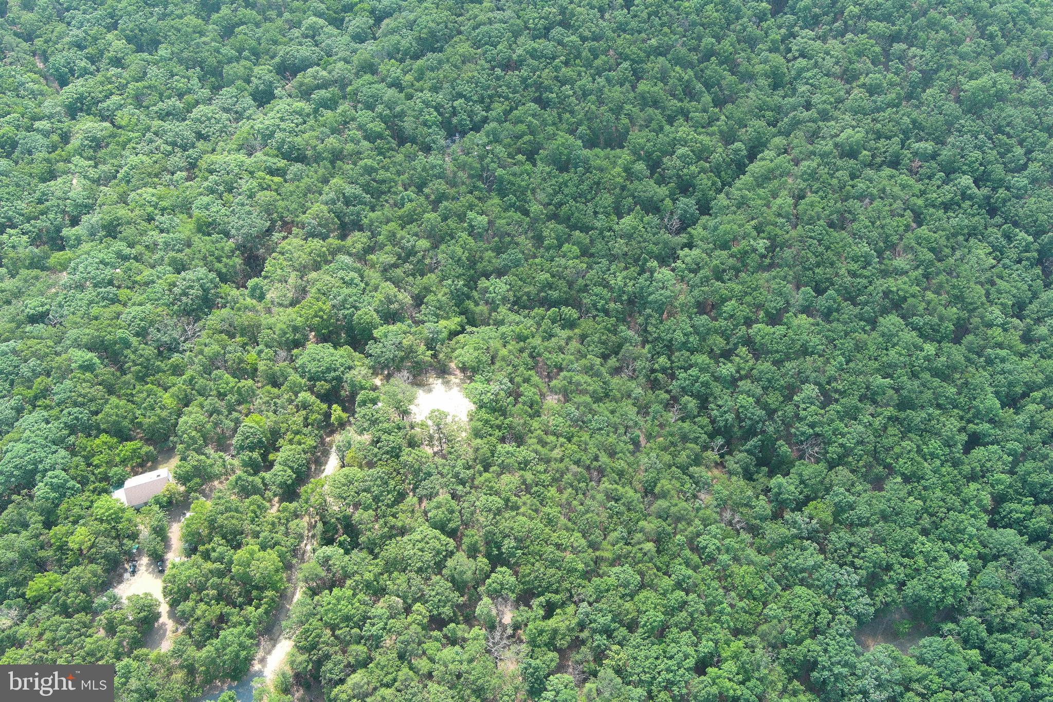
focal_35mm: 29
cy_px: 351
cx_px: 526
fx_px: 848
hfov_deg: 63.7
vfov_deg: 45.0
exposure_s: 1/188
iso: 100
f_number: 2.8
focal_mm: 10.57
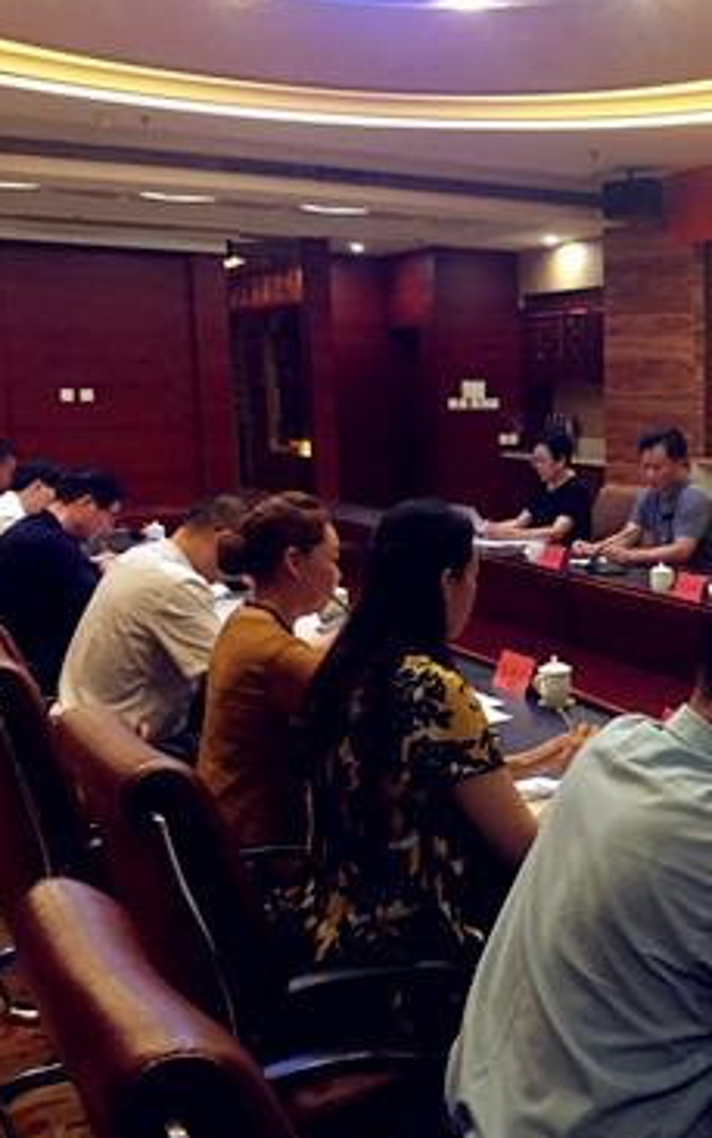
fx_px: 1303
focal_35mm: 42
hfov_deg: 28.6
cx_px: 718
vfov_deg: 47.2
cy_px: 574
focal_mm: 4.15
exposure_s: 1/24
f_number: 2.2
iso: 250
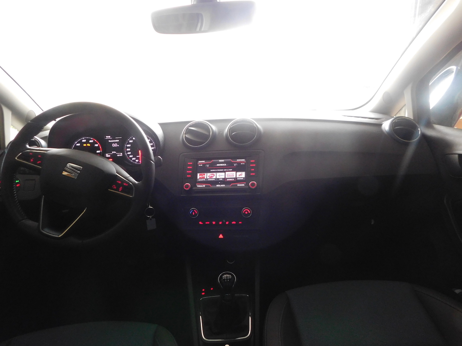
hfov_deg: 73.9
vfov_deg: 58.9
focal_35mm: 23
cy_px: 173
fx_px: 307
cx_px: 231
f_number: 3
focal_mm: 4
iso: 400
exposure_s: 1/15
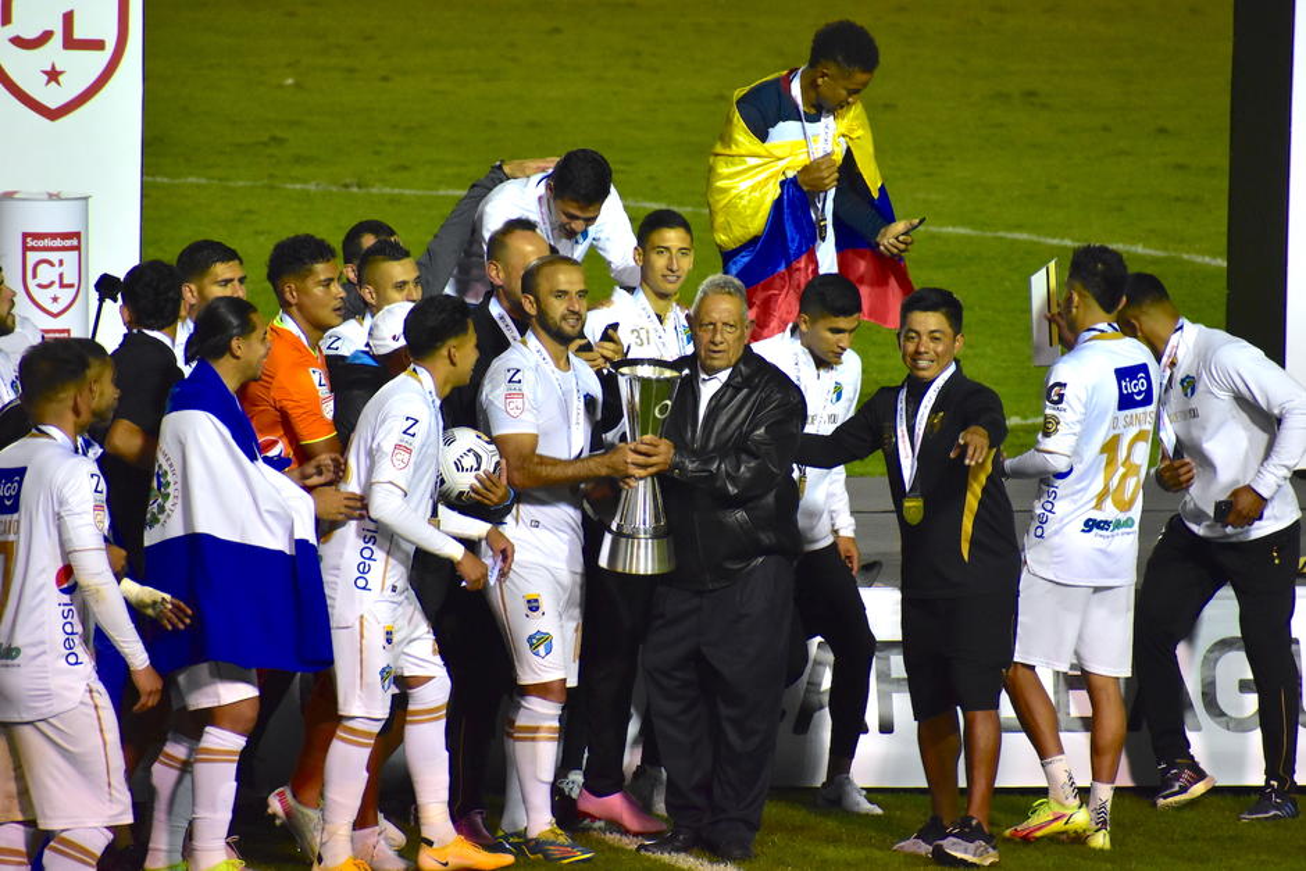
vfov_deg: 3.1
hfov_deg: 4.6
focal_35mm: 450
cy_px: 436
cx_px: 653
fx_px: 16326
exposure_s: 1/640
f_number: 6.3
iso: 3200
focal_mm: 300
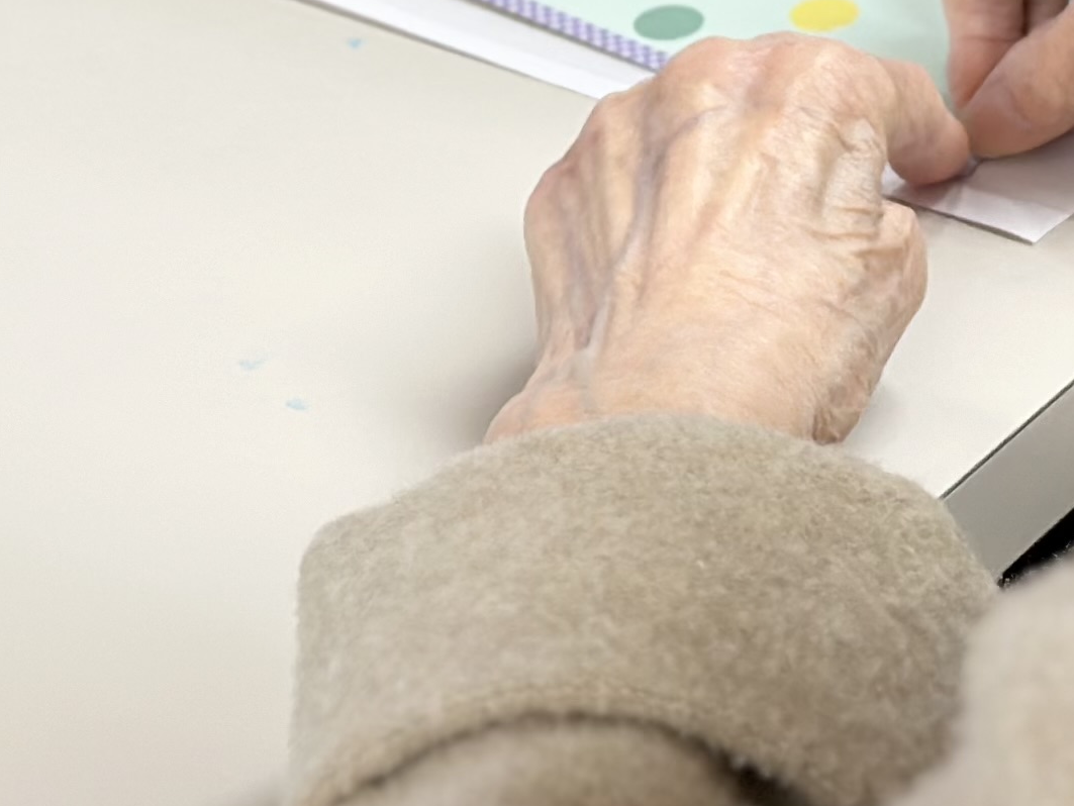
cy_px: -650
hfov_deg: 10.5
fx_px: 5649
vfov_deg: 7.9
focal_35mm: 182
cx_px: 1646
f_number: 1.78
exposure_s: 1/100
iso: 125
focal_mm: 6.86
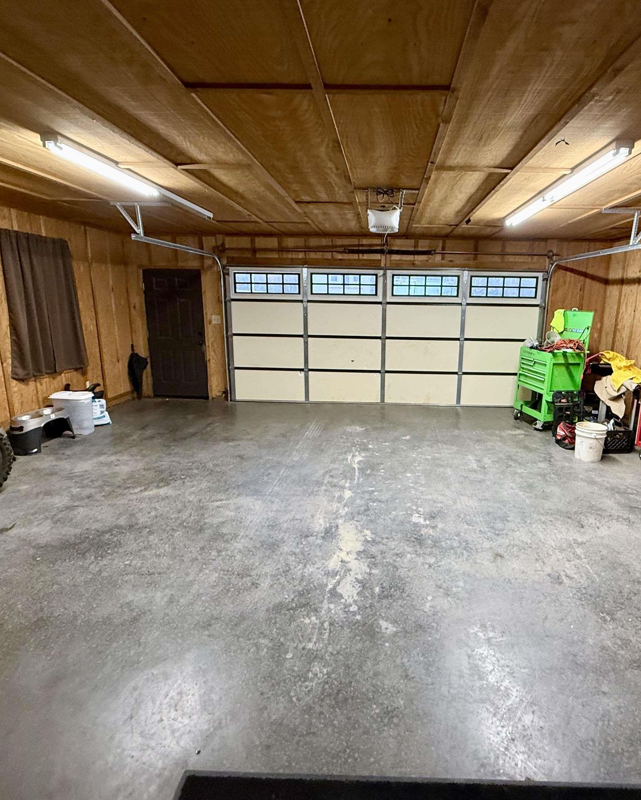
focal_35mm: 19
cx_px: 380
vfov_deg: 83.3
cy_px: 395
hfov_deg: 70.2
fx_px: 450
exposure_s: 1/60
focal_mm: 2.22
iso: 400
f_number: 2.2
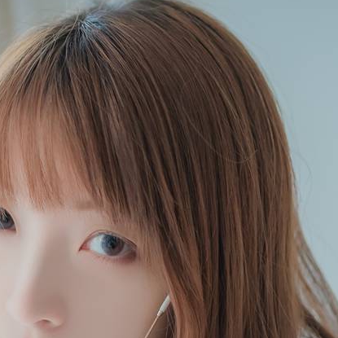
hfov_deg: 13.5
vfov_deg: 12.9
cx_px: 102
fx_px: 1425
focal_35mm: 129
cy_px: 478
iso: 1000
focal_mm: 35
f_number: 1.8
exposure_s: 1/160
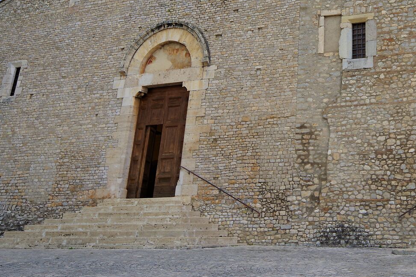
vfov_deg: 27.3
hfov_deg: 39.8
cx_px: 349
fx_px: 543
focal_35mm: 47
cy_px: 15
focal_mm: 19
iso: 100
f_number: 2.8
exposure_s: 1/20
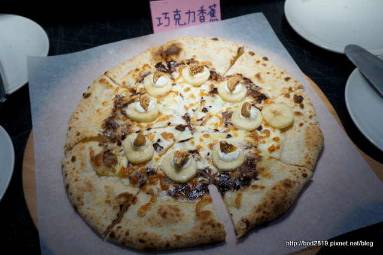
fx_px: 367
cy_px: 128
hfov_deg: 55.2
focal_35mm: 34
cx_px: 192
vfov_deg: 38.3
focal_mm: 23
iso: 200
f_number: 7.1
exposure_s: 1/125
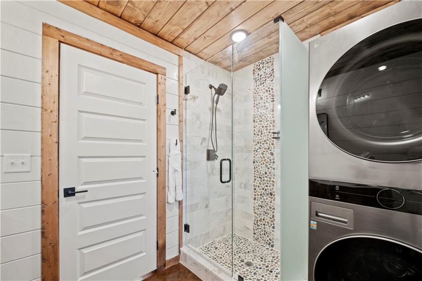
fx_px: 164
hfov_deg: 104.3
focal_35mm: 14
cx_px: 211
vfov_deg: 81.1
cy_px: 140
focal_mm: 14
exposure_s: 1/1.67
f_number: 9
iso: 250
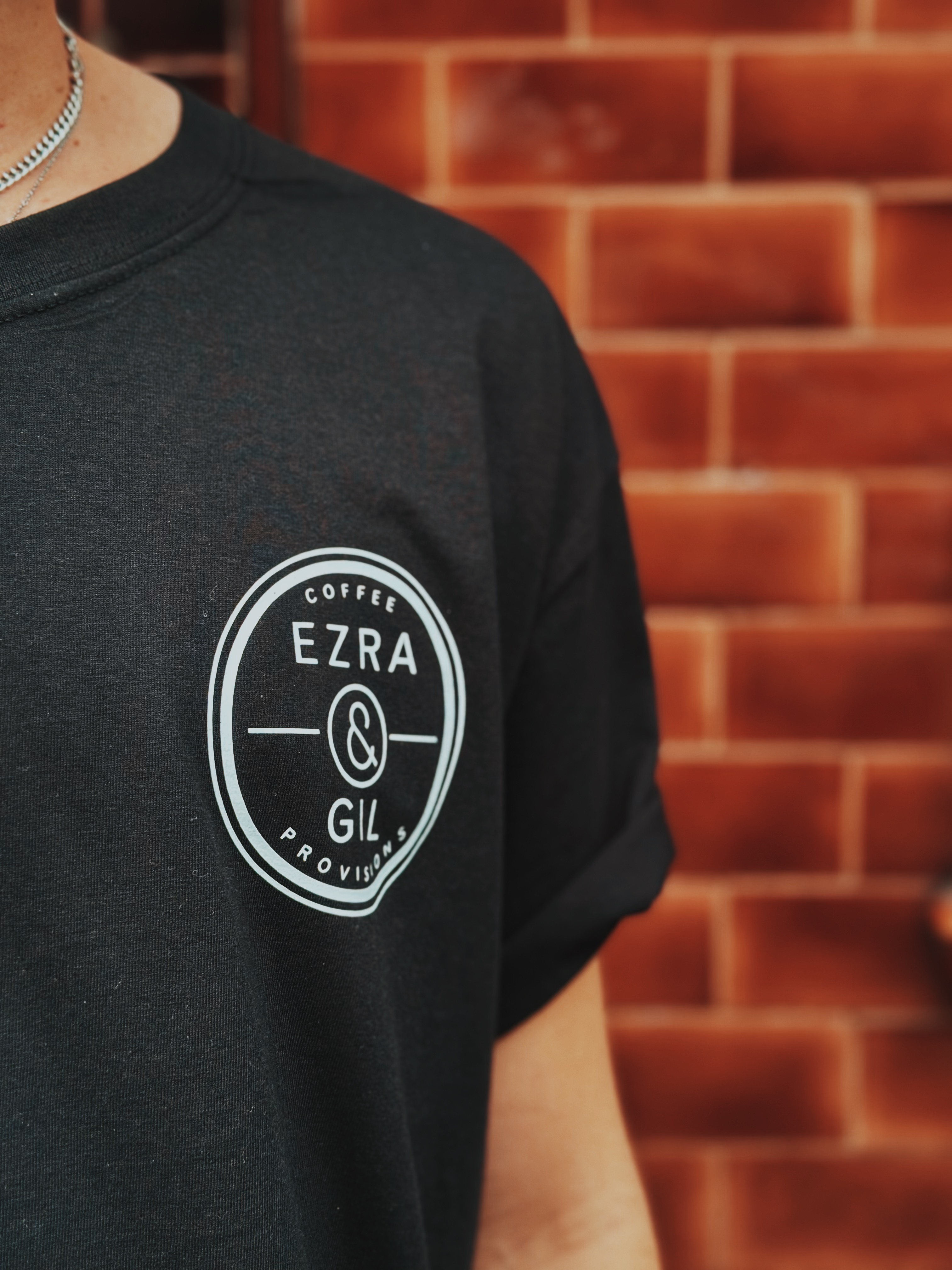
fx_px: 1760
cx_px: 476
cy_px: 635
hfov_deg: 30.3
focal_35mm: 48
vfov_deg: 39.7
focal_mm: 6.86
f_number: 1.78
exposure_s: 1/150
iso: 100
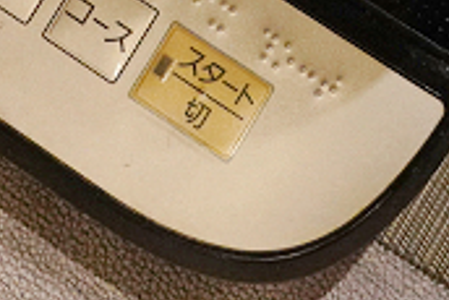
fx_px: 2434
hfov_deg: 10.5
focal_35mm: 195
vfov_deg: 6.3
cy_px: -665
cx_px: 243
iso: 3200
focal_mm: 28
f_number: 2.8
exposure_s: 1/160
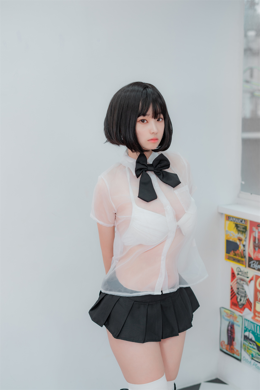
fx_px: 542
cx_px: 130
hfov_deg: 27.0
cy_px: 195
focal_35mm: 50
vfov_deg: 39.6
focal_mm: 50
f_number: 3.2
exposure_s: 1/125
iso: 200
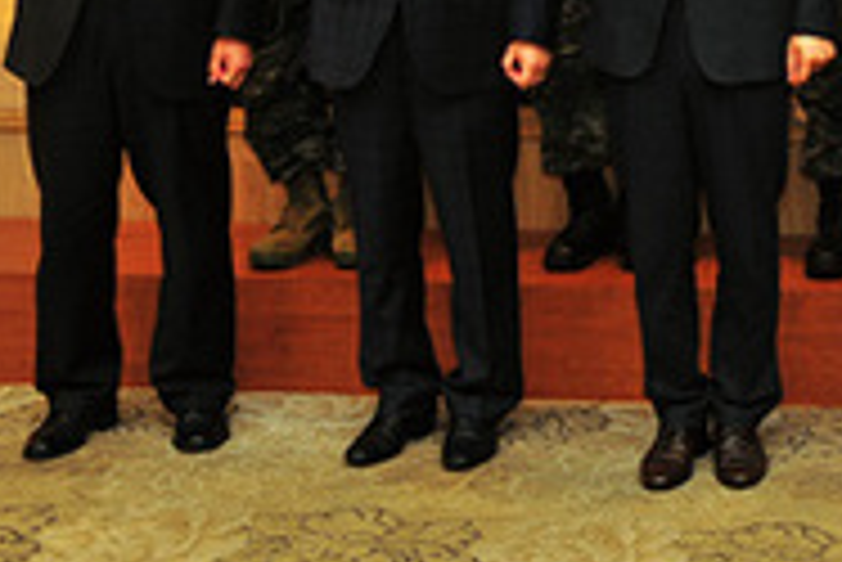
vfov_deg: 12.6
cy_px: -135
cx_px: 1103
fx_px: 2481
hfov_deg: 18.0
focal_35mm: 106
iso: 640
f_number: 5
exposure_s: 1/60
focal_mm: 31
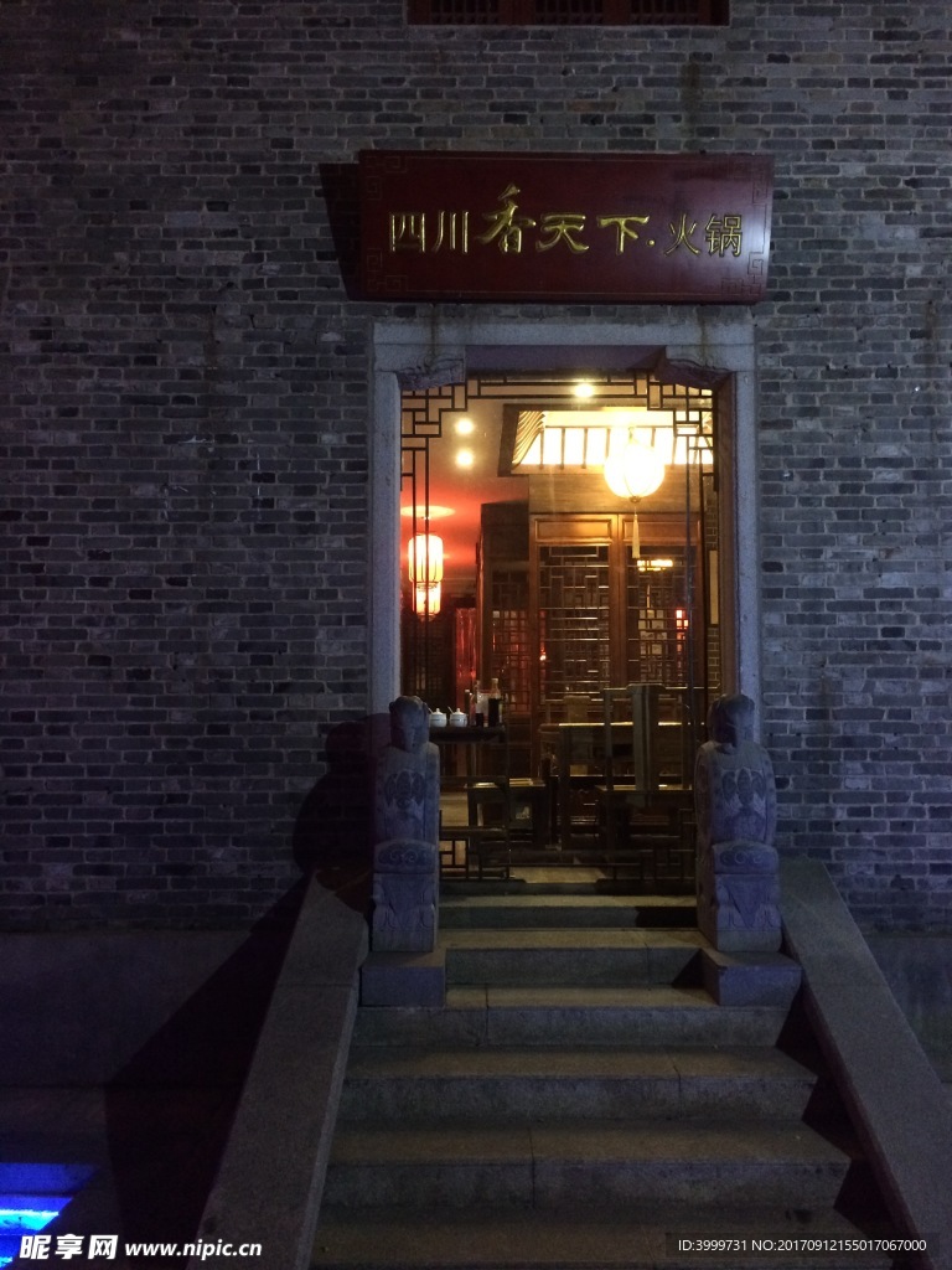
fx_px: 1063
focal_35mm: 29
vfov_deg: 61.7
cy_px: 635
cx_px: 476
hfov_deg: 48.2
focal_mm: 4.15
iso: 320
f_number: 2.2
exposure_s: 1/17
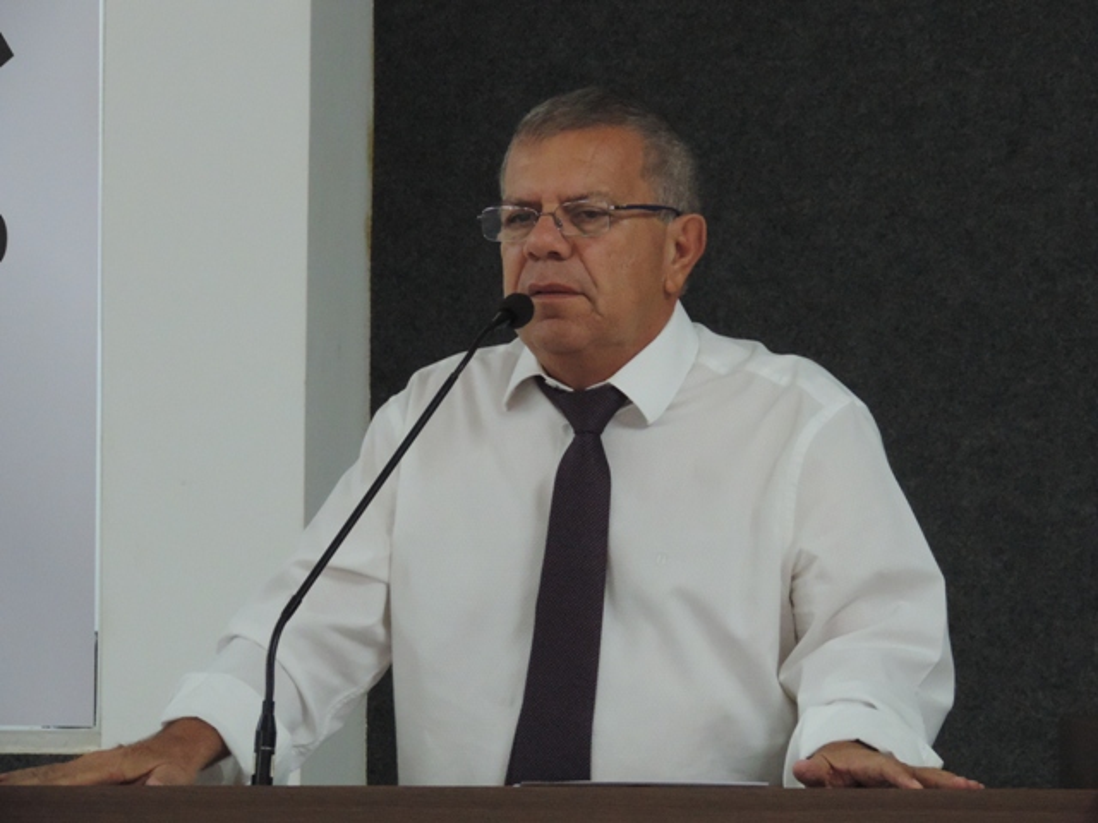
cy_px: 412
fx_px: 7137
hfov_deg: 8.8
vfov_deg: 6.6
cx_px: 549
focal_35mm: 225
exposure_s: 1/30
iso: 1250
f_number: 4.6
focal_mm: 40.1
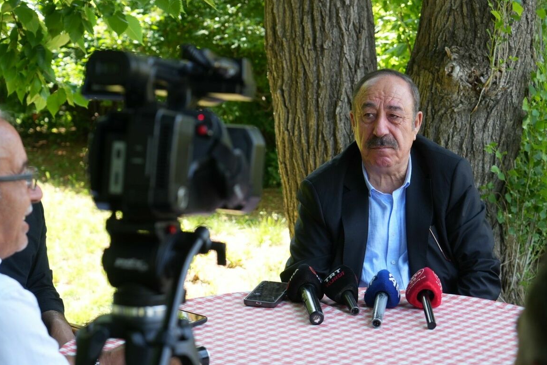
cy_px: 179
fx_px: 1125
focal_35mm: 74
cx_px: 289
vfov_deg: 18.4
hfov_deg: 27.3
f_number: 5.6
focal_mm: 67
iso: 500
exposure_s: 1/200
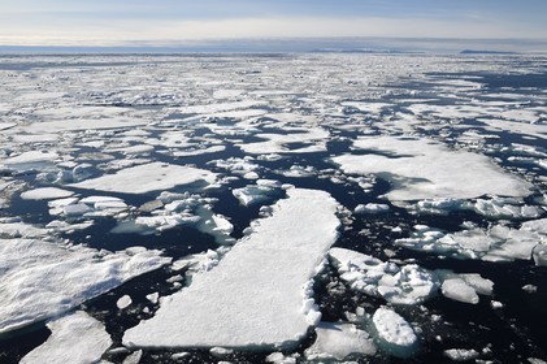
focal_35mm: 31
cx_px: 274
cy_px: 182
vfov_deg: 42.3
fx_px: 471
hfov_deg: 60.3
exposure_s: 1/400
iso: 200
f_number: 14
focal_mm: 31
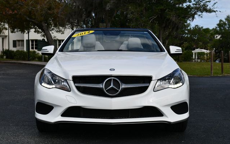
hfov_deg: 29.4
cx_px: 115
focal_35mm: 70
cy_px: 74
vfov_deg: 18.6
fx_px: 439
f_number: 9
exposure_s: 1/320
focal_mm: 34
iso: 100
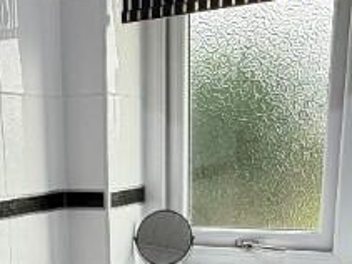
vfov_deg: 19.7
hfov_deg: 28.0
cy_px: 354
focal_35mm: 68
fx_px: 691
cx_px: 75
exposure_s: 1/121
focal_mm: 2.22
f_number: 2.2
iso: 125
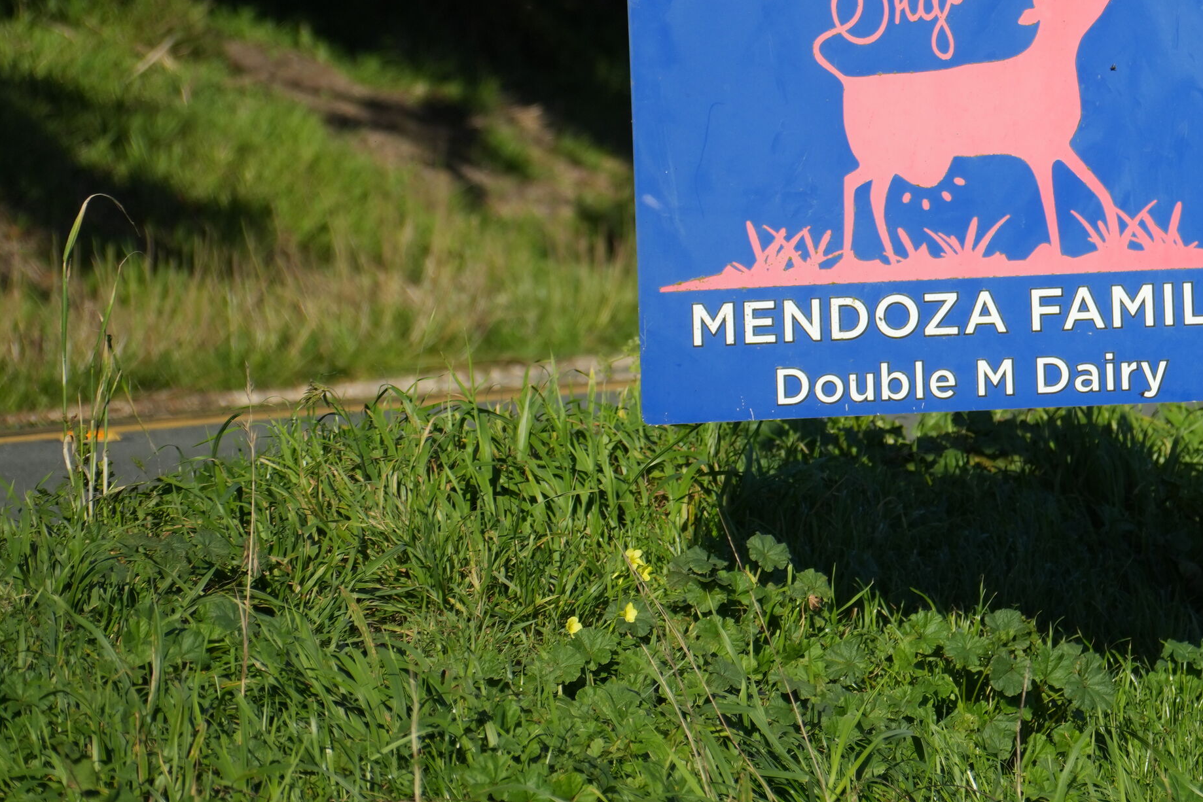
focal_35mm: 477
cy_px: -22
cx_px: 1098
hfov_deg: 4.3
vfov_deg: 2.9
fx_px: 15941
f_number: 7.1
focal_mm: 203
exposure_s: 1/1600
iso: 320
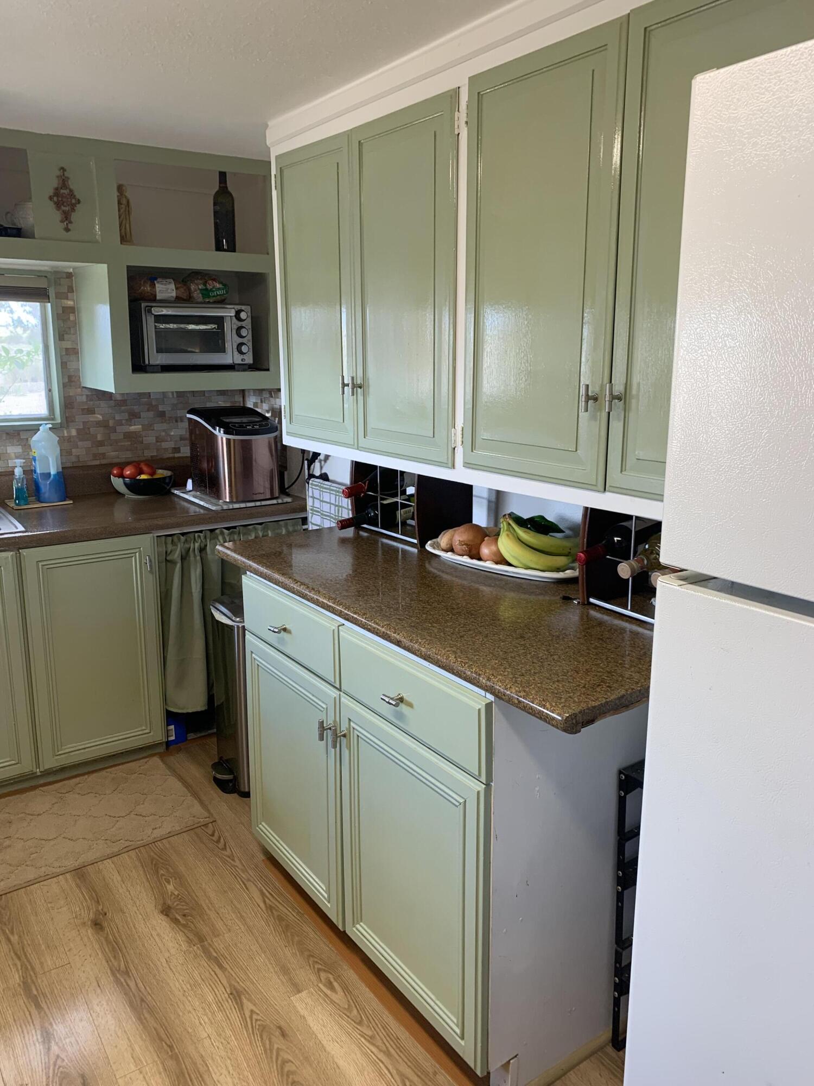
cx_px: 407
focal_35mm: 26
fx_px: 815
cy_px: 543
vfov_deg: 67.3
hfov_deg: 53.1
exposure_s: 1/60
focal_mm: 4.25
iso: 64
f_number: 1.8
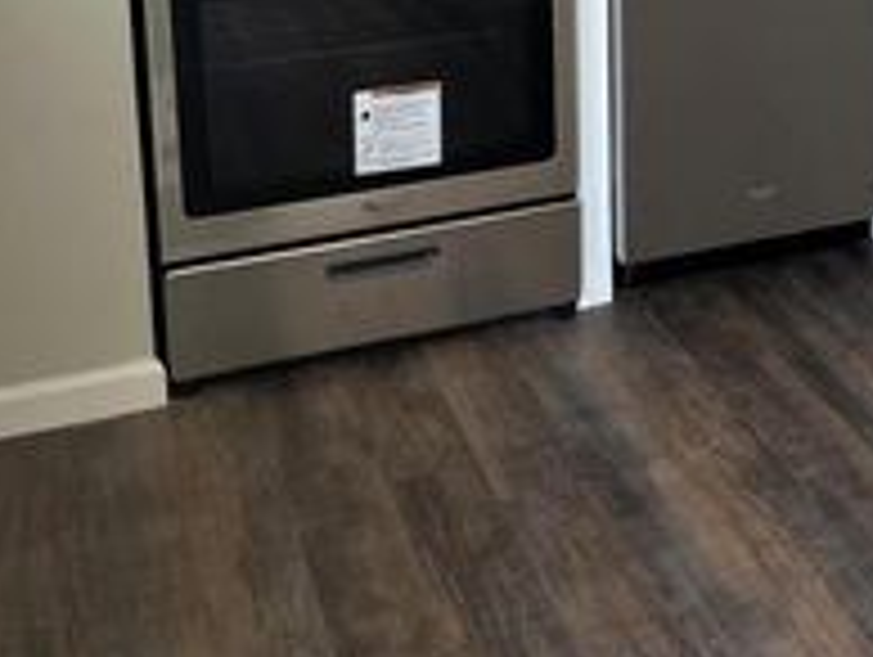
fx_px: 1692
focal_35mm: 67
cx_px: 801
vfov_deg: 20.3
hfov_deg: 27.8
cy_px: -173
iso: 100
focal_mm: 5.1
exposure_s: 1/121
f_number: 1.6
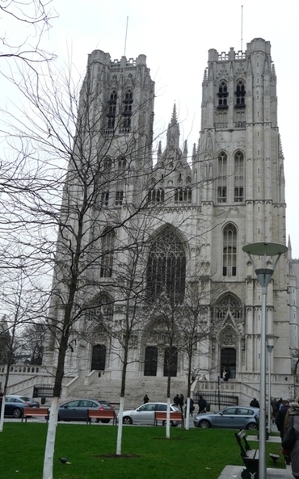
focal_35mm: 44
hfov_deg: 29.2
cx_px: 162
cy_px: 239
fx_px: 574
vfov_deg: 45.3
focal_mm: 6.7
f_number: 3.2
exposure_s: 1/125
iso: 100
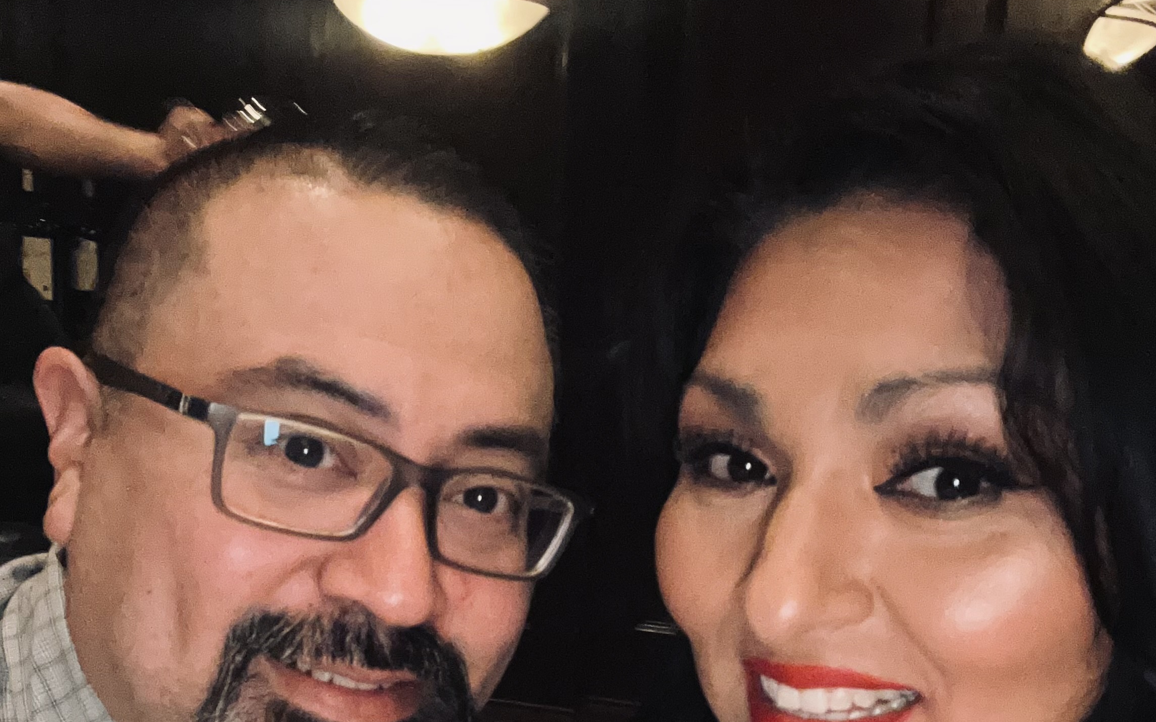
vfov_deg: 28.0
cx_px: 586
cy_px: 734
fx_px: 1355
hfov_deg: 46.2
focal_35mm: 43
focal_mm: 2.69
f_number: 1.9
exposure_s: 1/16
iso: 400
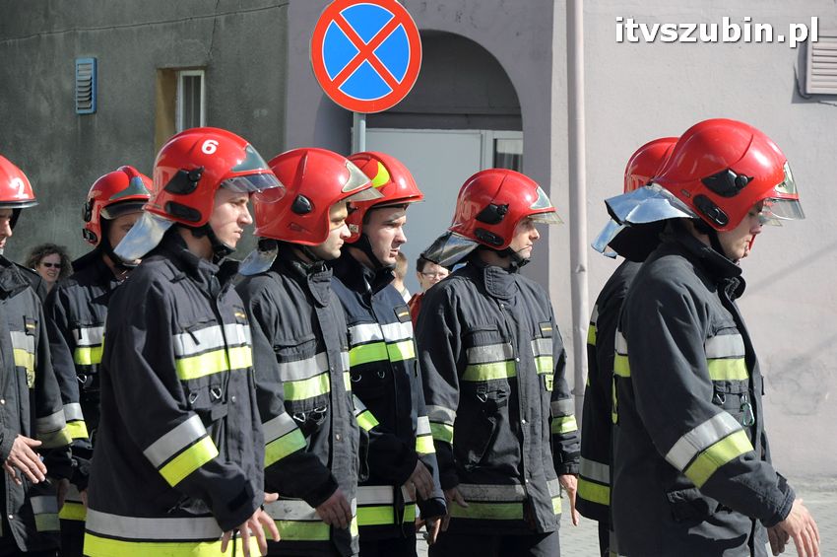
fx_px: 3658
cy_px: 278
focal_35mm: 158
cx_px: 418
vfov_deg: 8.7
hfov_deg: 13.1
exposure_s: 1/1250
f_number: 9
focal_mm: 105
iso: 800
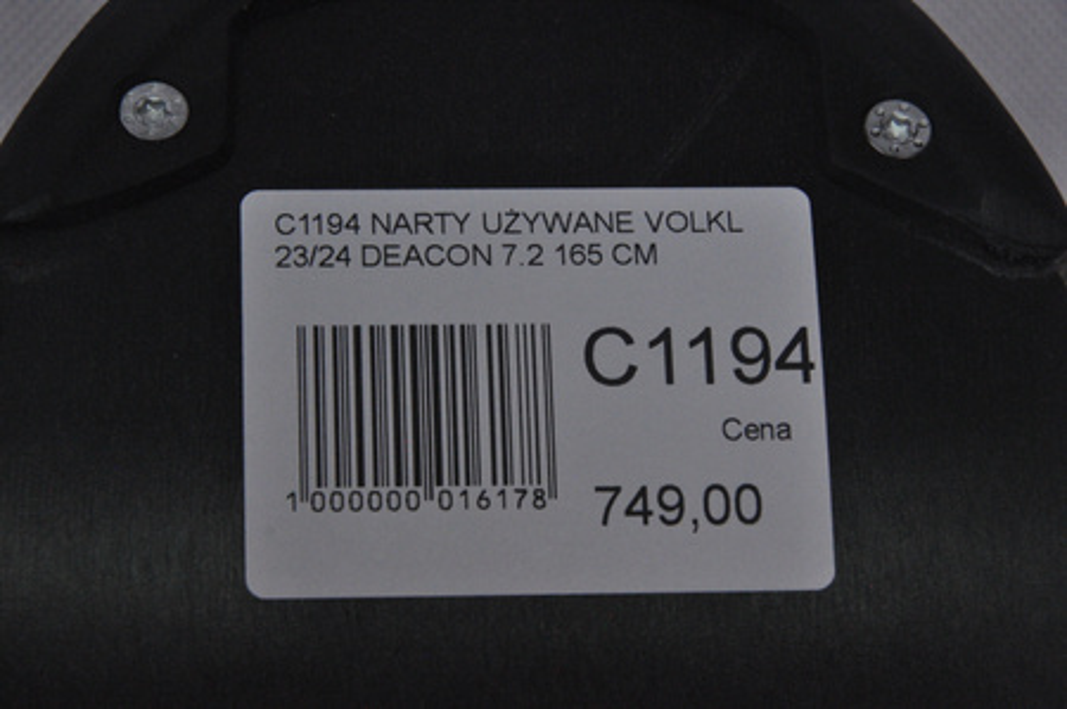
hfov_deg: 13.1
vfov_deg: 8.7
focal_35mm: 158
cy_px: 354
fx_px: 4663
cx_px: 534
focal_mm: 105
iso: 3200
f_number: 11
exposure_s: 1/125
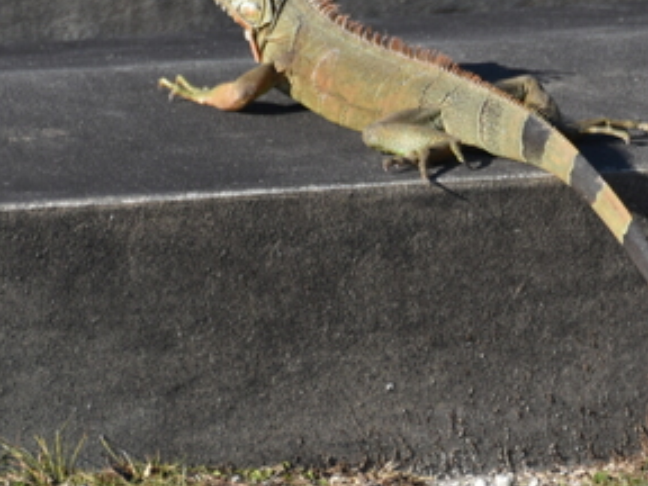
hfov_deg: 1.5
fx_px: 23999
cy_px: 243
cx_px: 461
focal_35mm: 1282
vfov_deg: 1.2
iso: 140
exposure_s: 1/640
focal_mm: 300
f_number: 5.6
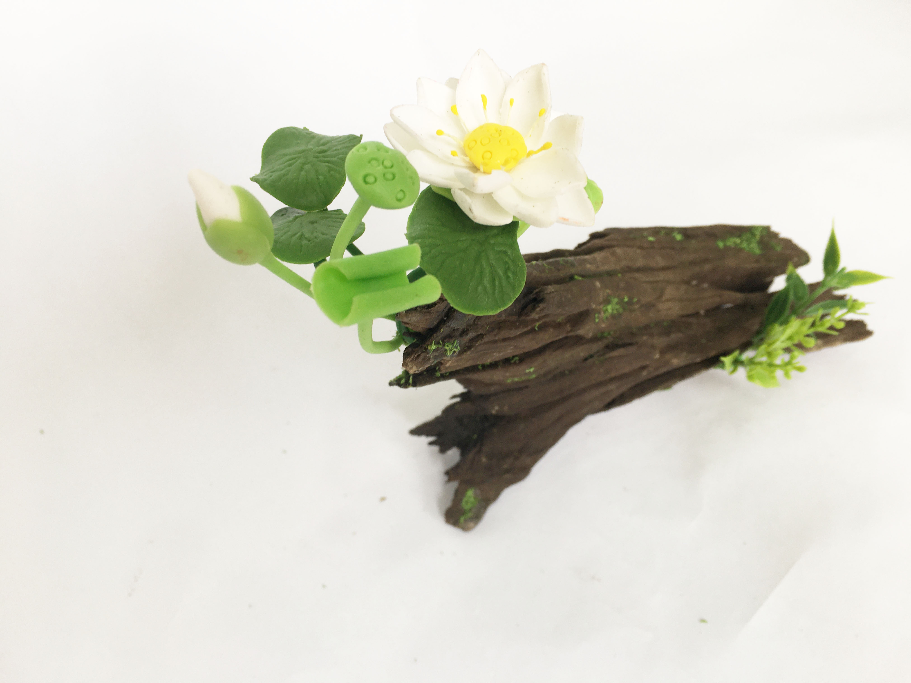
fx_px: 763
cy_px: 342
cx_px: 456
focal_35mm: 29
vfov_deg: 48.2
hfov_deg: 61.7
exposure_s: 1/50
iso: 32
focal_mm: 4.15
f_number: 2.2
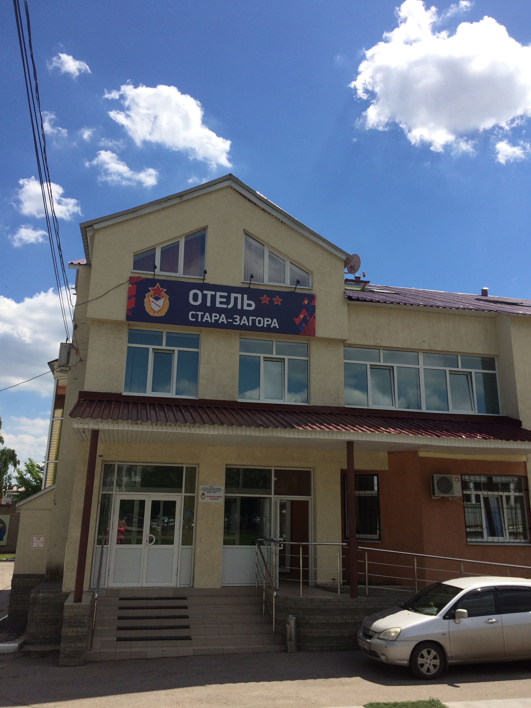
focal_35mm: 29
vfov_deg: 61.7
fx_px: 593
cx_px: 266
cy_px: 354
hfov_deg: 48.2
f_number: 2.2
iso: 32
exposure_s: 1/2933
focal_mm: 4.15
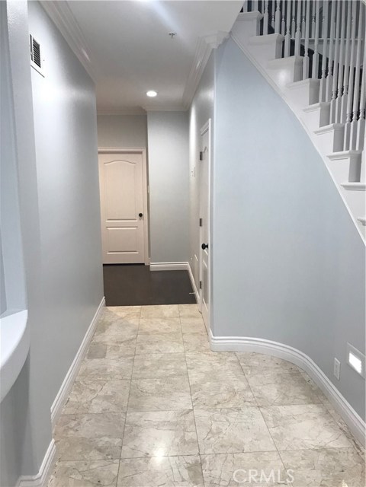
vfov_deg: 63.4
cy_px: 244
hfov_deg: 49.7
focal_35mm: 28
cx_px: 183
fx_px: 395
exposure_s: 1/30
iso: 25
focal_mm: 3.99
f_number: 1.8
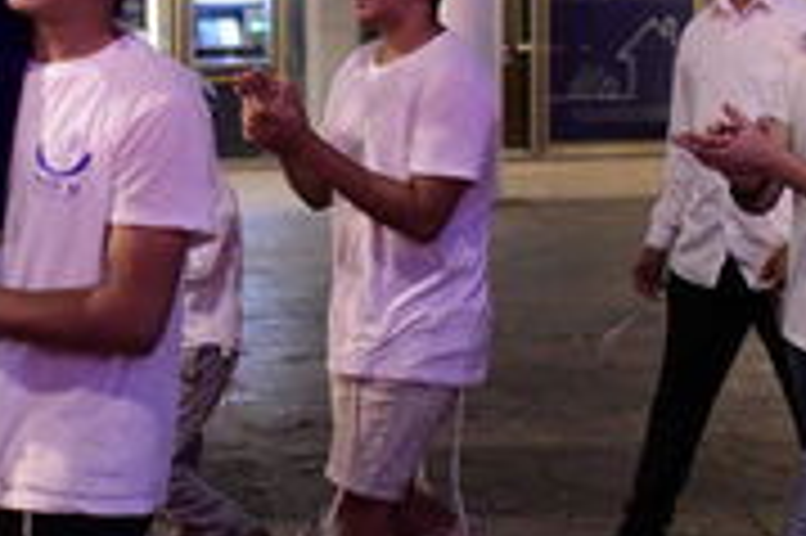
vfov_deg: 17.2
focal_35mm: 78
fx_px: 1745
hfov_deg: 25.1
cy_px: 68
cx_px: 63
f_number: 2.8
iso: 8000
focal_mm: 35
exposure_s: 1/250
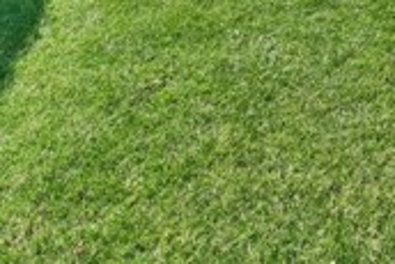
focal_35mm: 52
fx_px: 571
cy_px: -211
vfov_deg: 19.5
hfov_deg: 33.0
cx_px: 443
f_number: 9
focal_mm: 14
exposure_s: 1/125
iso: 100
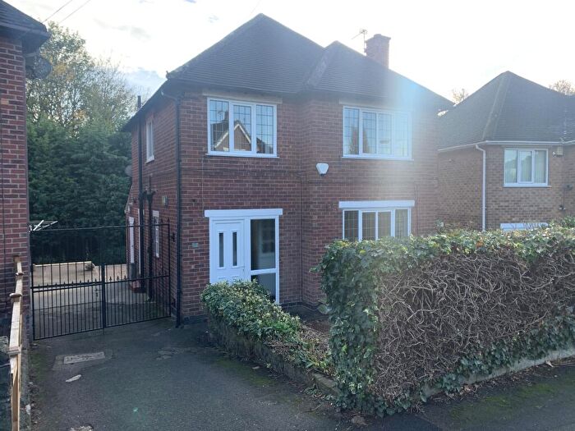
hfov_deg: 67.3
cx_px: 288
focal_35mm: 26
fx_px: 432
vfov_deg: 53.1
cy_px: 216
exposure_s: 1/424
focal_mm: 4.25
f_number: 1.8
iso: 25
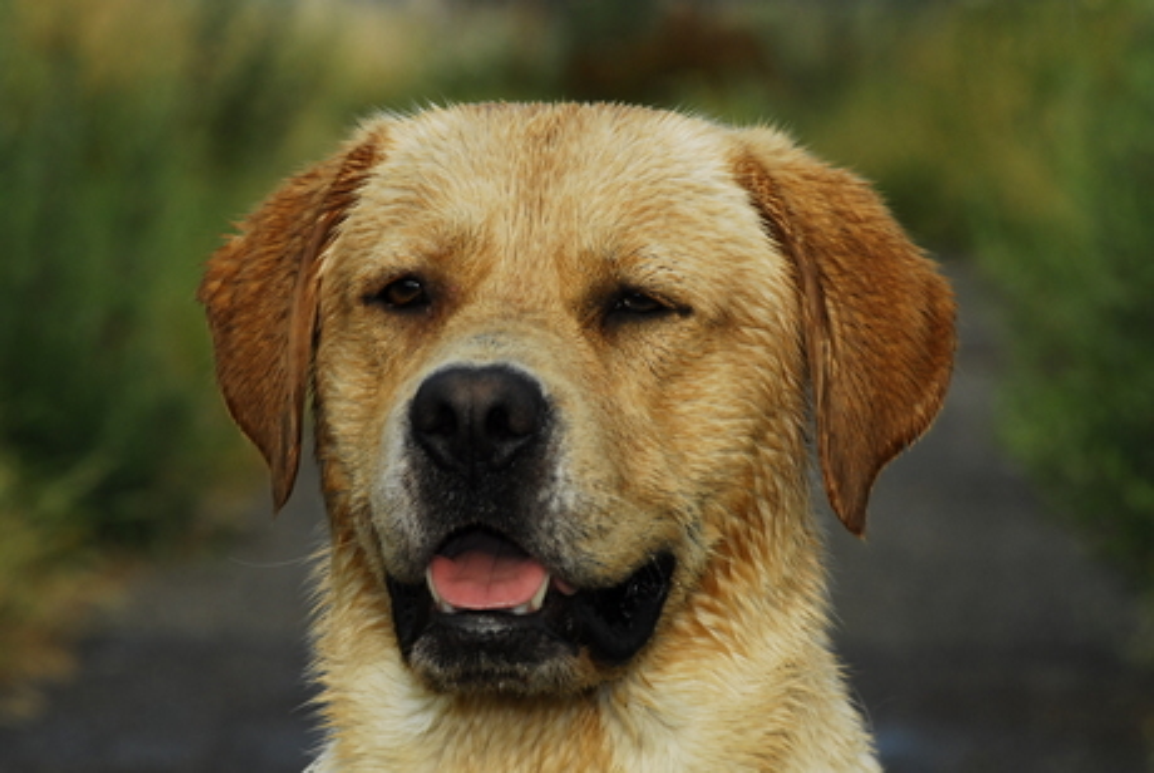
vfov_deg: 7.7
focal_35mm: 180
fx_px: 5777
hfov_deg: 11.4
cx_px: 577
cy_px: 386
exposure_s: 1/200
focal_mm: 120
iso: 400
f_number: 10
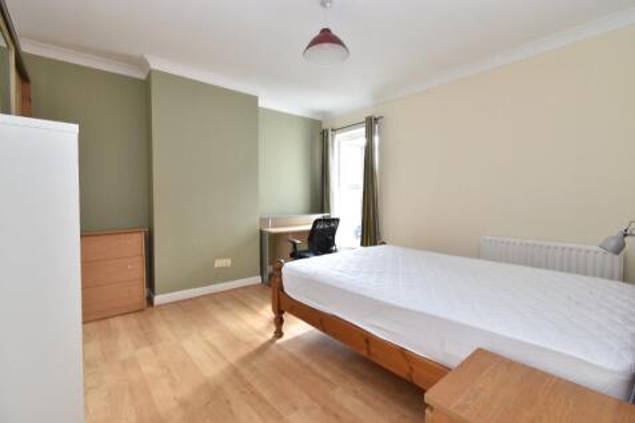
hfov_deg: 100.4
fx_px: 264
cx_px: 318
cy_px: 212
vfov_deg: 77.3
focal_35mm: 15
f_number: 7.1
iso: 200
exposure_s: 1/8
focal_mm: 10
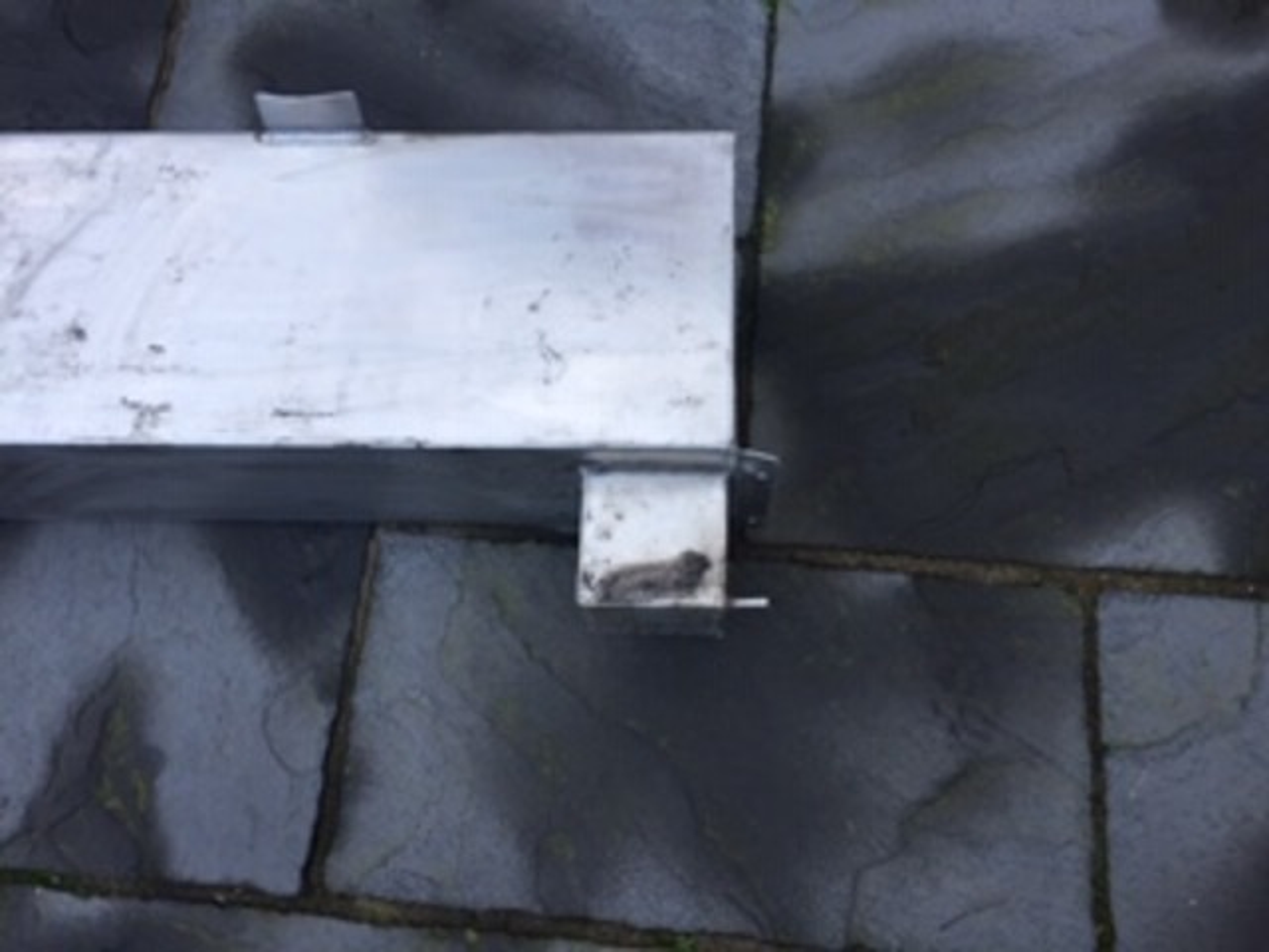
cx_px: 634
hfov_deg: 61.7
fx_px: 1063
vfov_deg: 48.2
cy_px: 476
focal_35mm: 29
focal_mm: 4.15
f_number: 2.2
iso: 40
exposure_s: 1/100
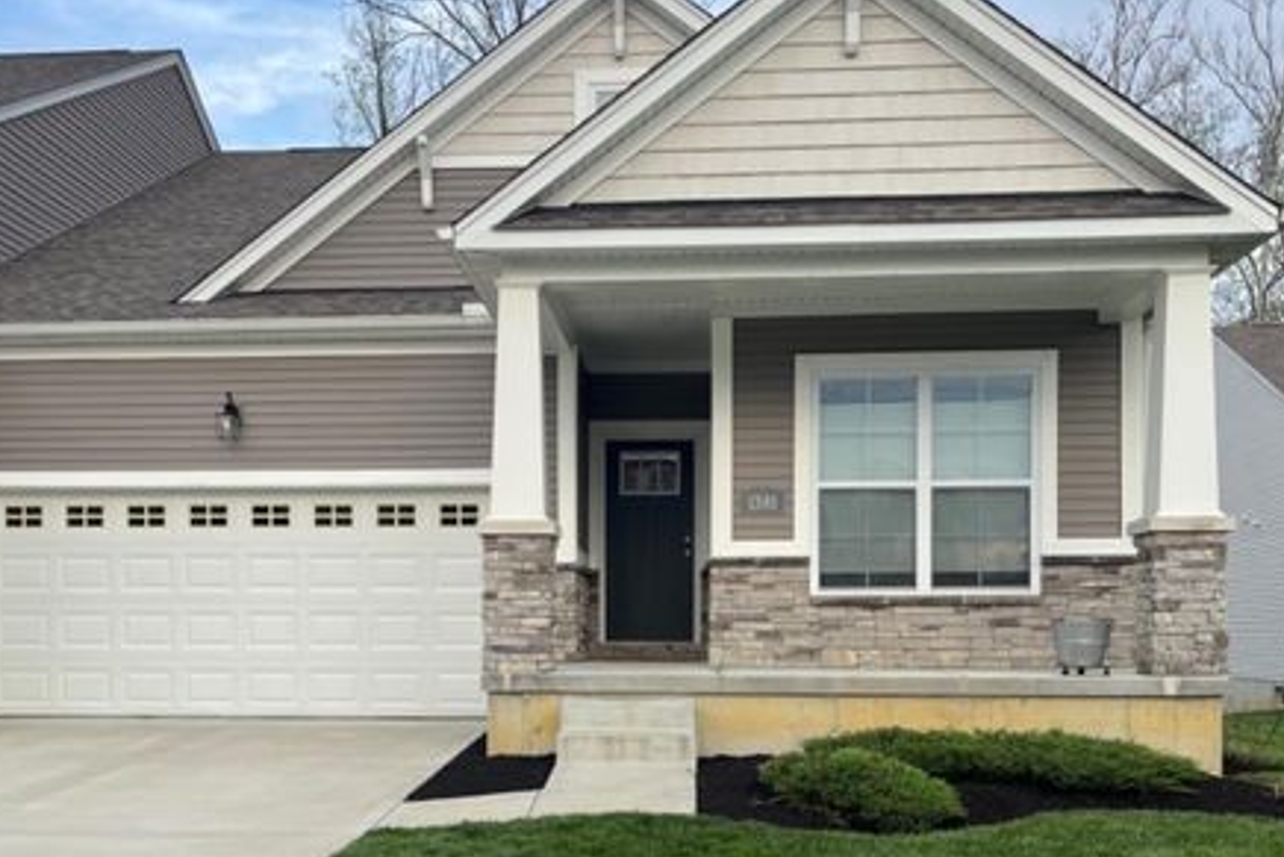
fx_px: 1106
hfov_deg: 60.1
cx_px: 574
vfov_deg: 42.3
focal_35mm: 31
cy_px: 402
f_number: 1.6
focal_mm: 5.1
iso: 50
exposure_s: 1/676
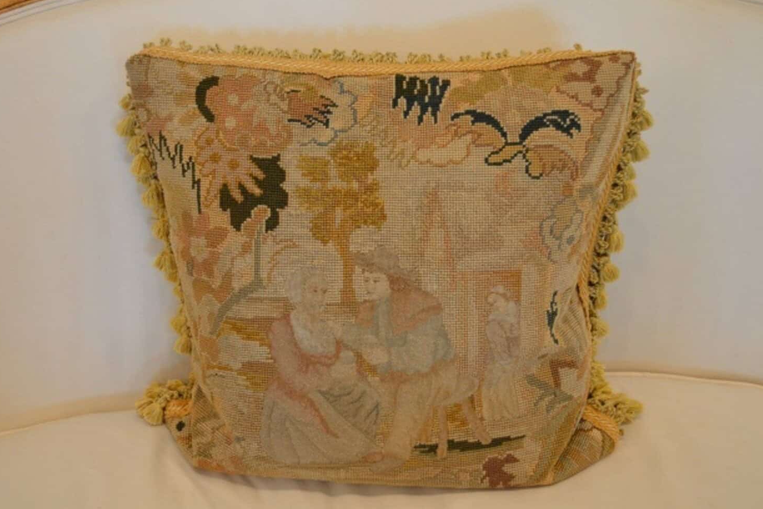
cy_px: 257
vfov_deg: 28.4
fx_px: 1007
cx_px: 384
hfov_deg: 41.5
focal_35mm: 48
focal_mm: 31
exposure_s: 1/60
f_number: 4.2
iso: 900
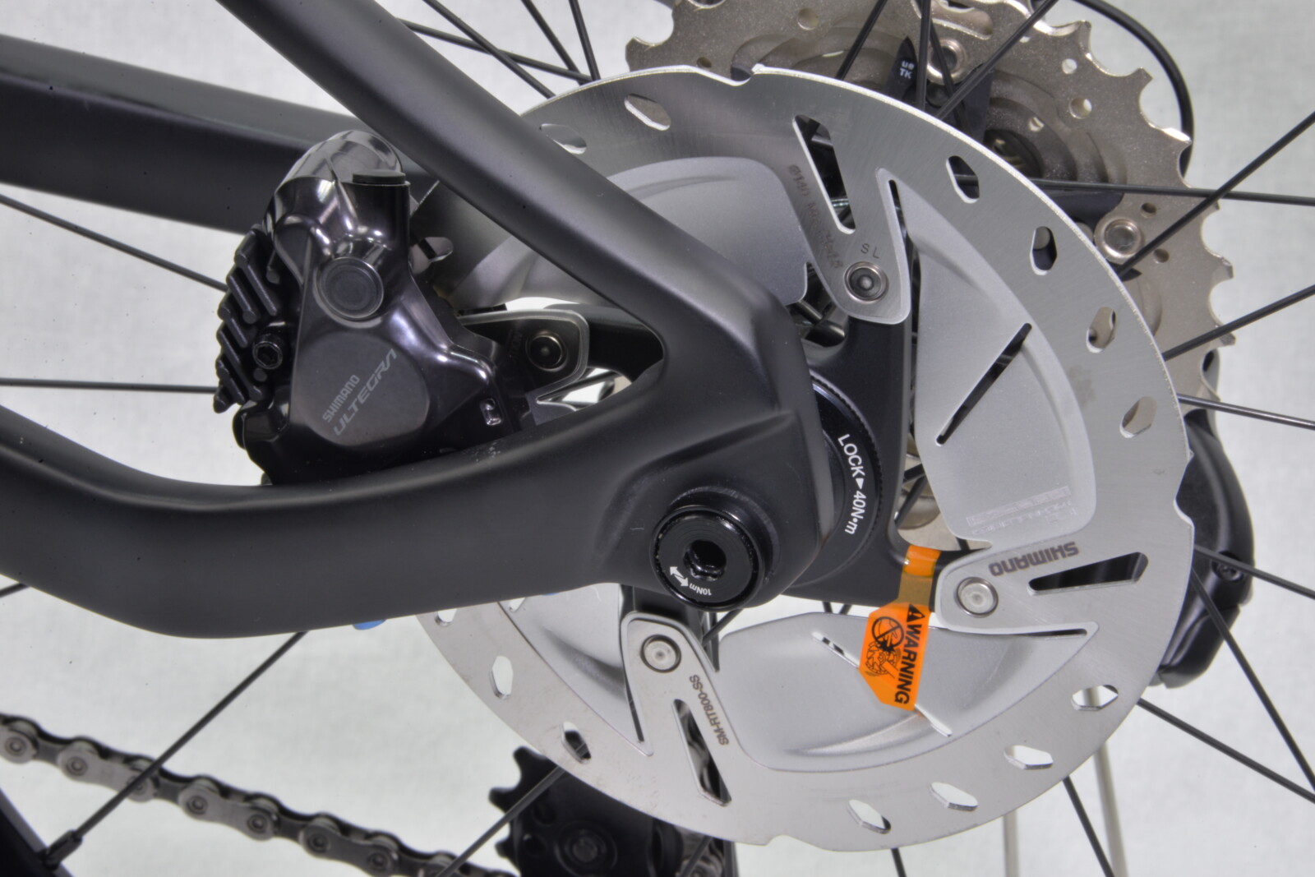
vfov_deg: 7.6
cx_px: 658
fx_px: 6575
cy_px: 438
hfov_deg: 11.4
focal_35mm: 180
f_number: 36
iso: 800
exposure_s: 1/1.6
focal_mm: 180
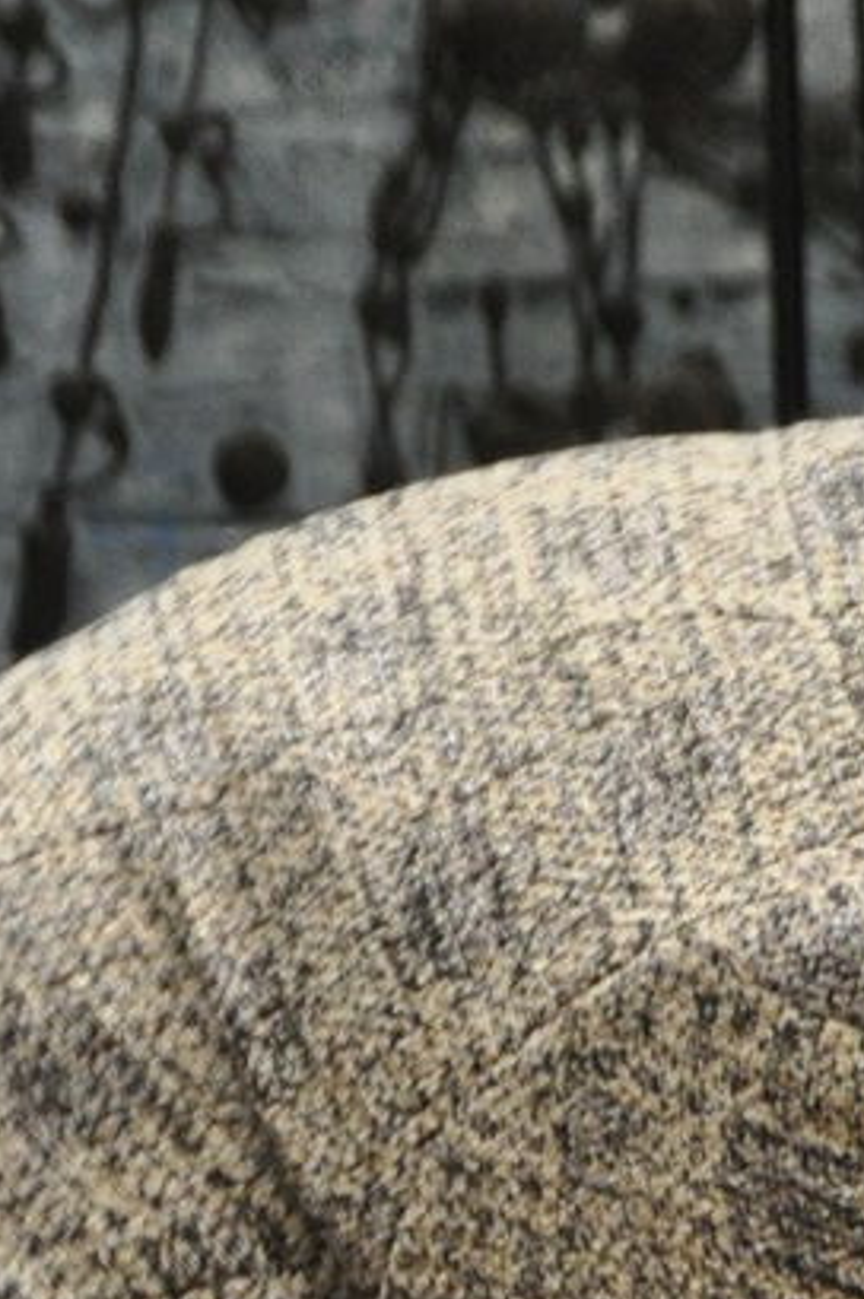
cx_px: 1248
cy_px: 2018
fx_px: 13918
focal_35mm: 386
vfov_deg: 5.3
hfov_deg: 3.5
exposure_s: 1/30
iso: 800
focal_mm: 50
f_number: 5
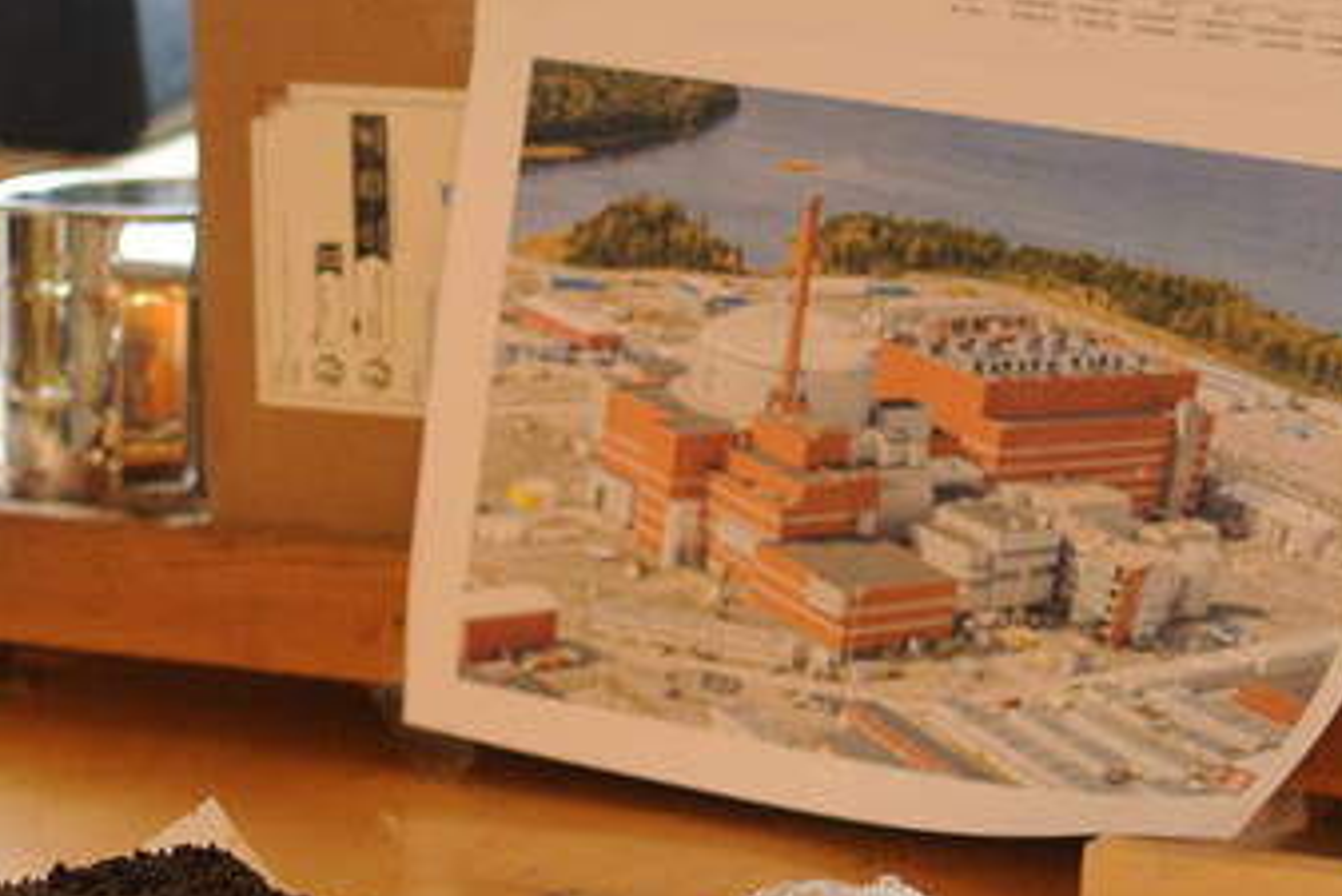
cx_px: 386
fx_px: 4885
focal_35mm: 131
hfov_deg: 15.6
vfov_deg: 10.4
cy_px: 996
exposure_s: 1/50
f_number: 1.8
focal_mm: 18.5
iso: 400
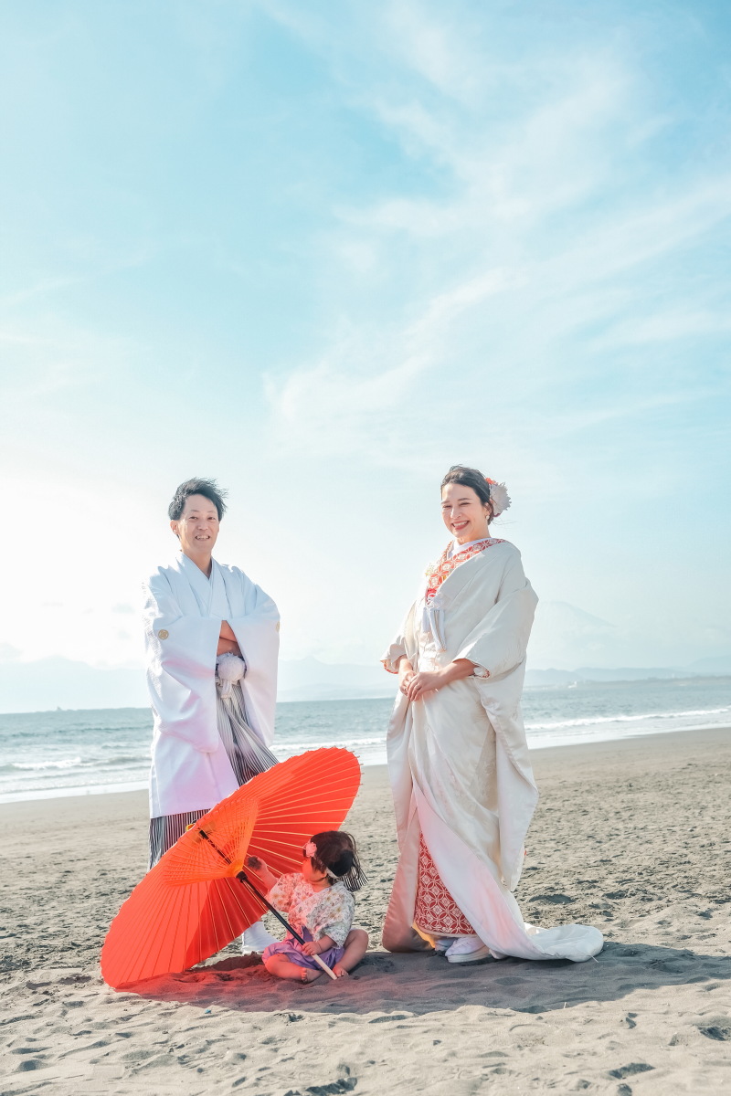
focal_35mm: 53
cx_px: 366
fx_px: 1614
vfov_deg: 37.5
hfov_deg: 25.5
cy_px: 548
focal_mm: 35.3
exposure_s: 1/500
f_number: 5
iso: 160
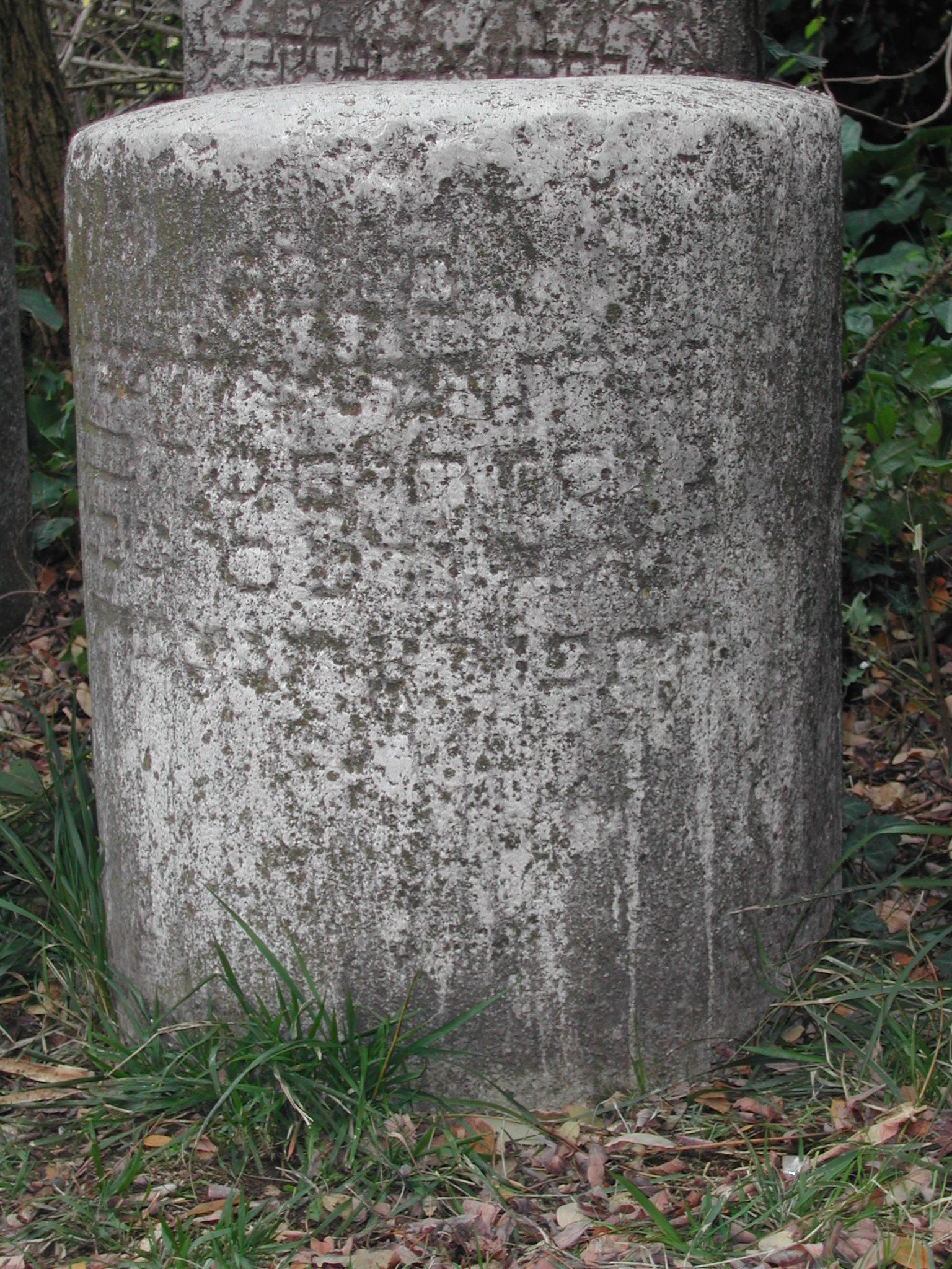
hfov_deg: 19.1
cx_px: 476
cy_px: 634
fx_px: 2824
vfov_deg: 25.3
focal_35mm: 77
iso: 100
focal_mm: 16.3
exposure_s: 1/60.1
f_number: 4
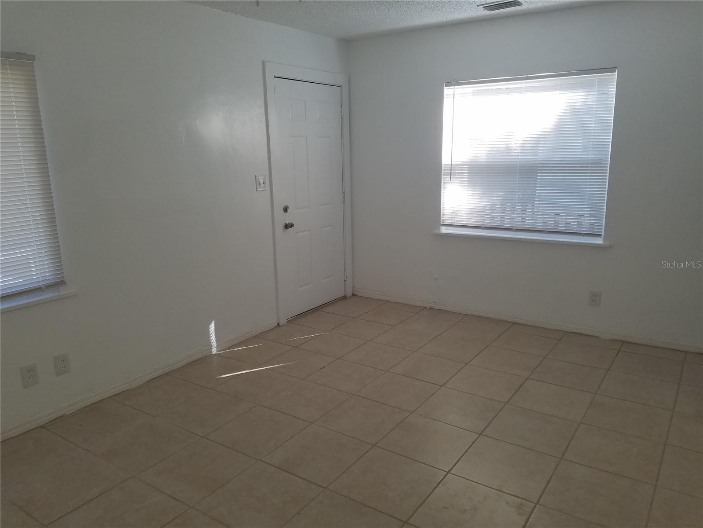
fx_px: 528
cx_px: 352
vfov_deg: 53.1
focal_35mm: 26
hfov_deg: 67.3
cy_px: 264
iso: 80
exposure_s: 1/120
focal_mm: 4.2
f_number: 1.7
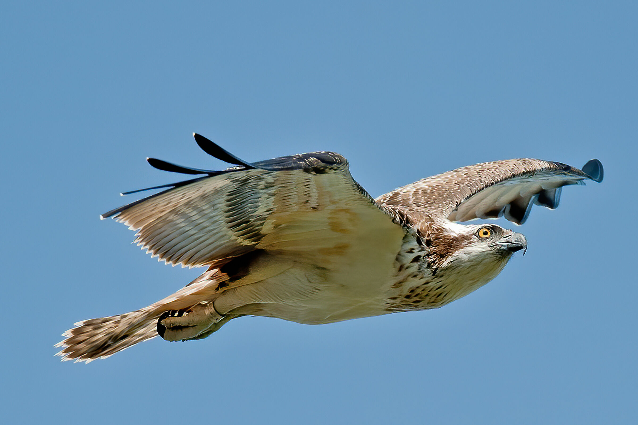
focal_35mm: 600
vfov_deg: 2.3
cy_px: 212
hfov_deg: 3.4
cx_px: 319
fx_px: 10626
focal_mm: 600
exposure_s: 1/2500
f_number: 8
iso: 1250
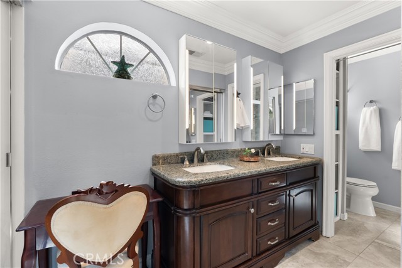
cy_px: 134
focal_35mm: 16
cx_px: 201
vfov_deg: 73.8
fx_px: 179
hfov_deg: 96.7
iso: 640
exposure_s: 1/6
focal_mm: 16
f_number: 9
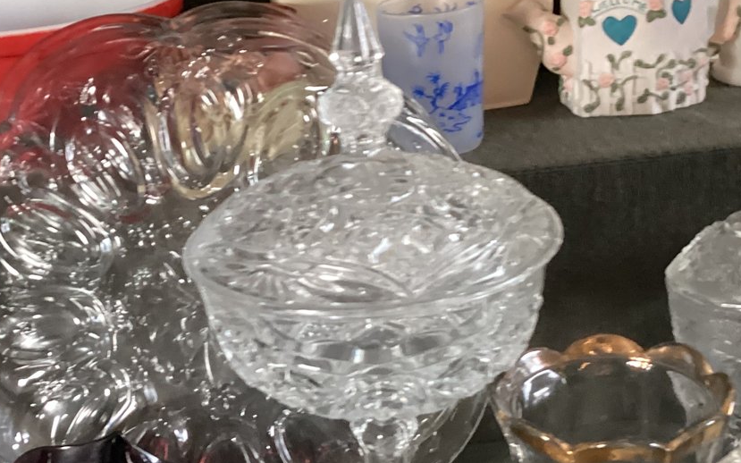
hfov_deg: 33.9
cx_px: 305
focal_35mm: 60
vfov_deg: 21.4
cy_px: 366
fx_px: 1212
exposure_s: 1/60
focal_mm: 3.3
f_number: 2.4
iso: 320
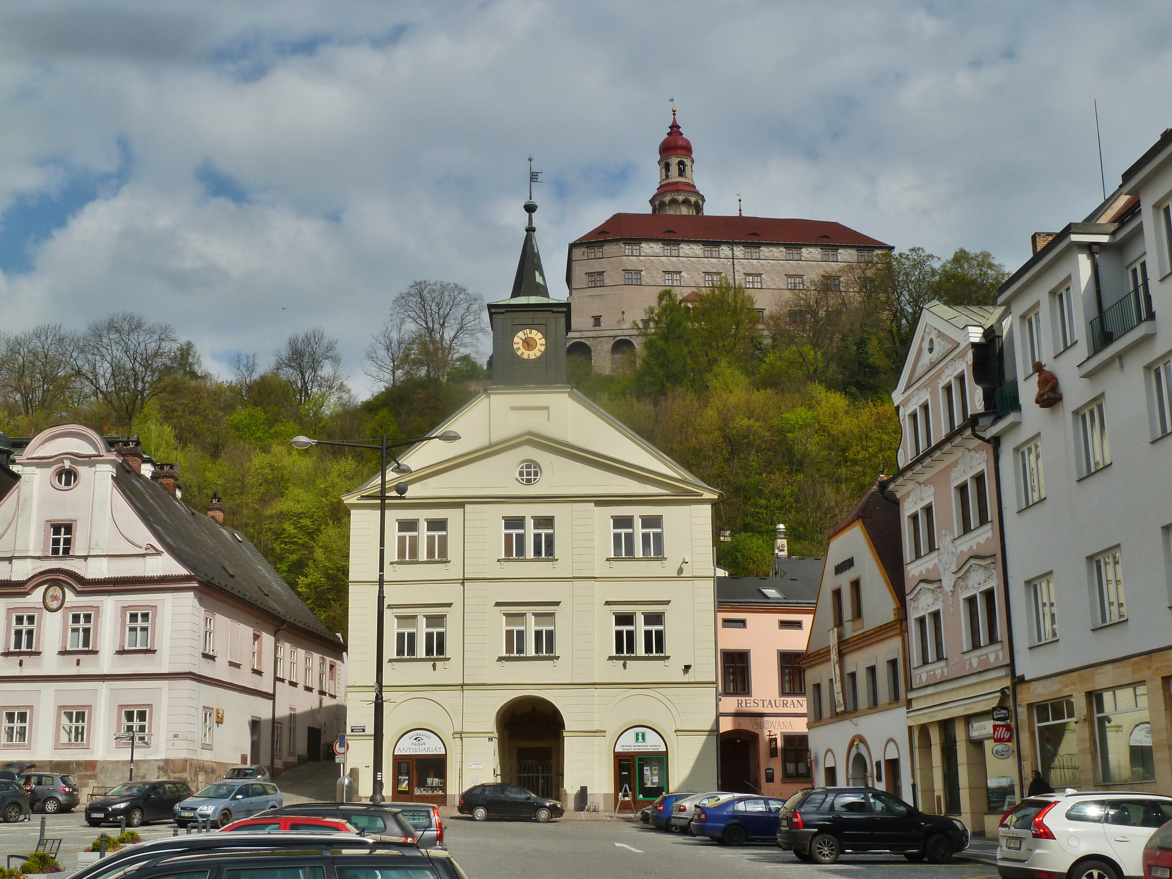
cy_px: 440
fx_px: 1490
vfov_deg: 32.9
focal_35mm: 44
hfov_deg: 42.9
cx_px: 586
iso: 80
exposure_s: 1/400
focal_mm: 7.3
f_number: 5.6
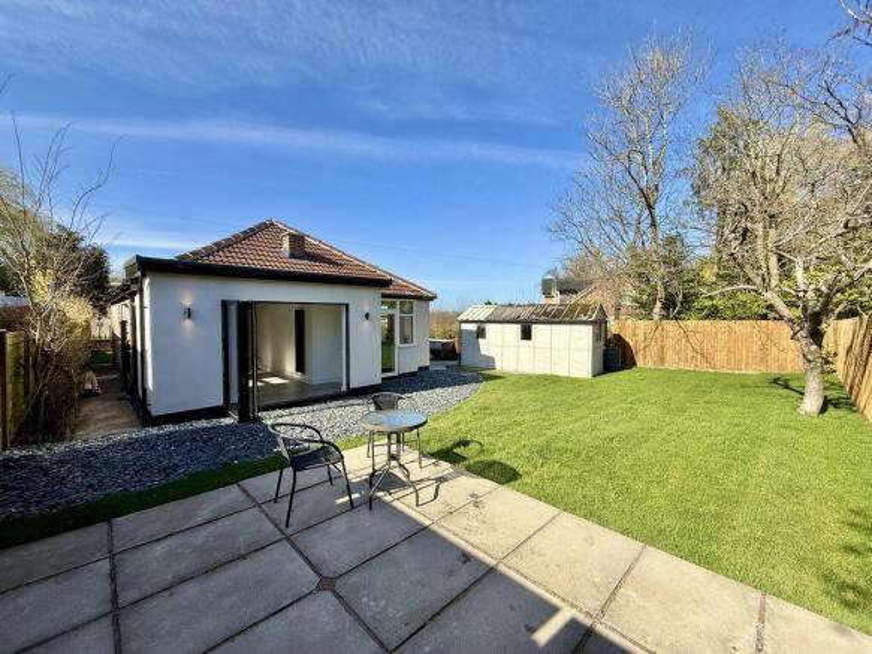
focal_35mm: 14
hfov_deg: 102.1
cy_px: 327
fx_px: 353
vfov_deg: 85.7
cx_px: 436
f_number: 2.2
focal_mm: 2.22
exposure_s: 1/1745
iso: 50
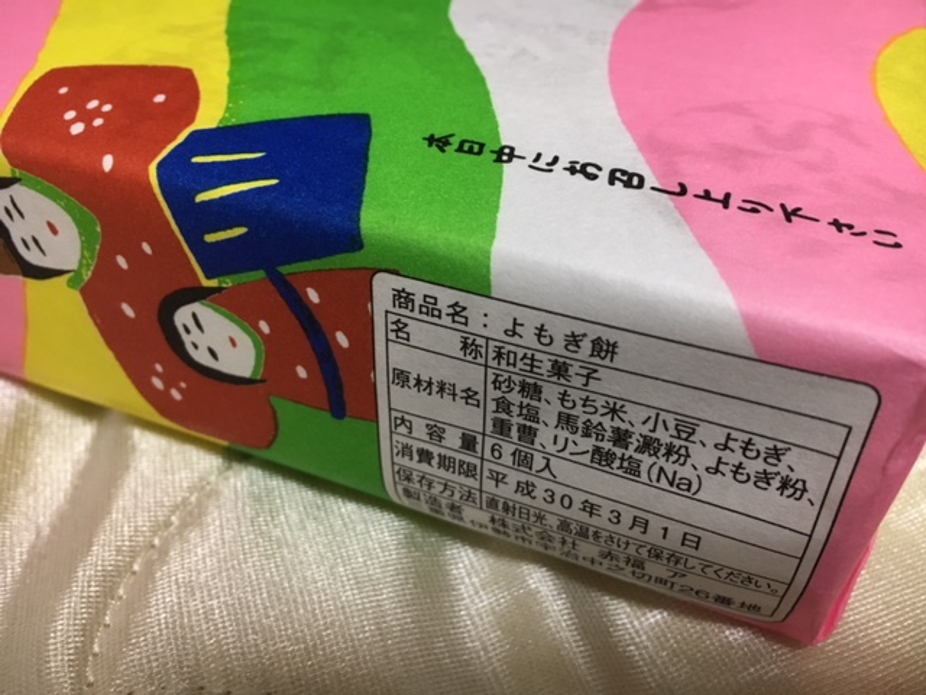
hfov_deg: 61.7
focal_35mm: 29
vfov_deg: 48.2
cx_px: 463
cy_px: 348
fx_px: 776
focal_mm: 4.15
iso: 125
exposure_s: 1/30
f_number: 2.2
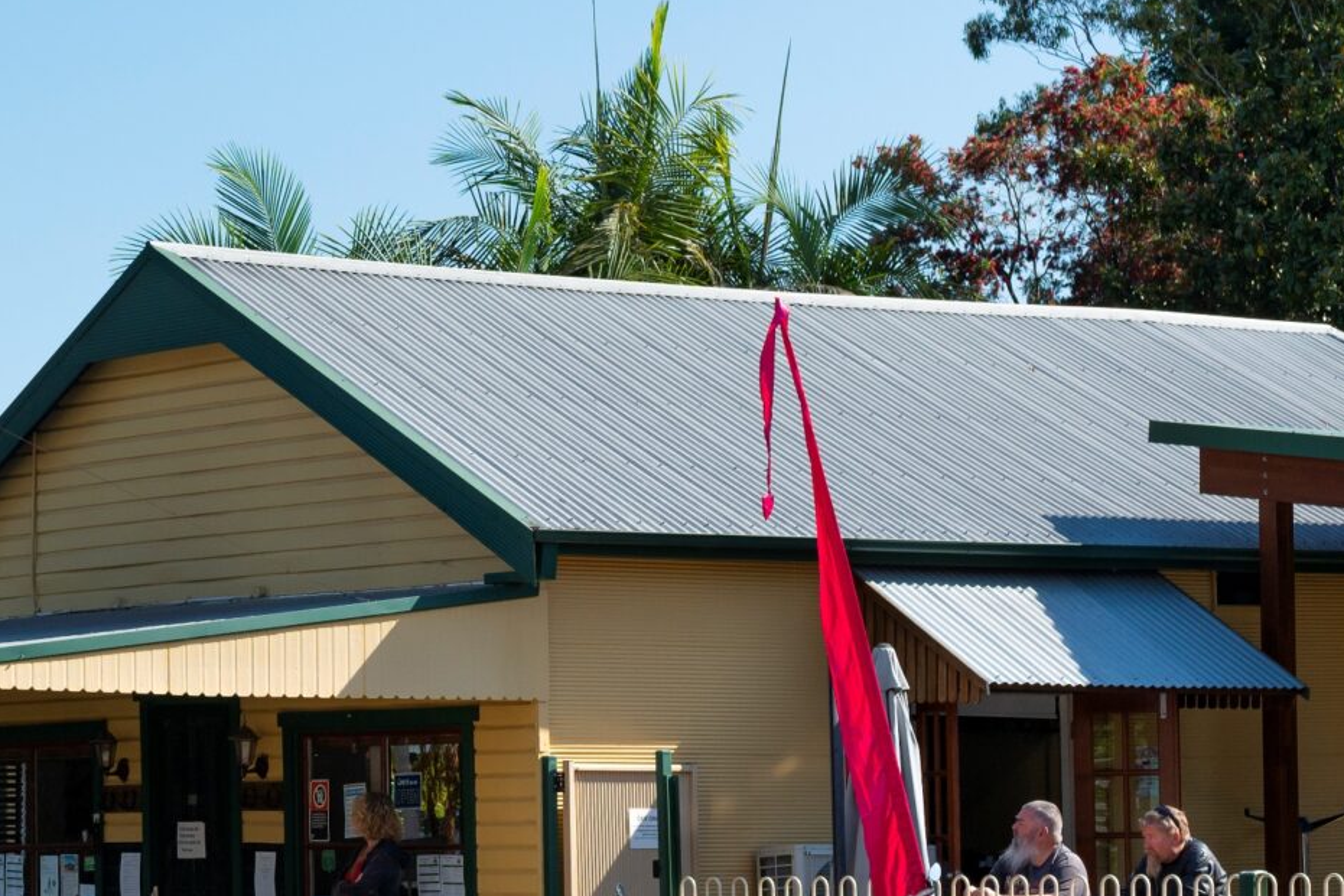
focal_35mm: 132
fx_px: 4928
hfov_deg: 15.4
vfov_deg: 10.4
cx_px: 136
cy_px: 581
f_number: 8
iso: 400
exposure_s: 1/320
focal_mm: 48
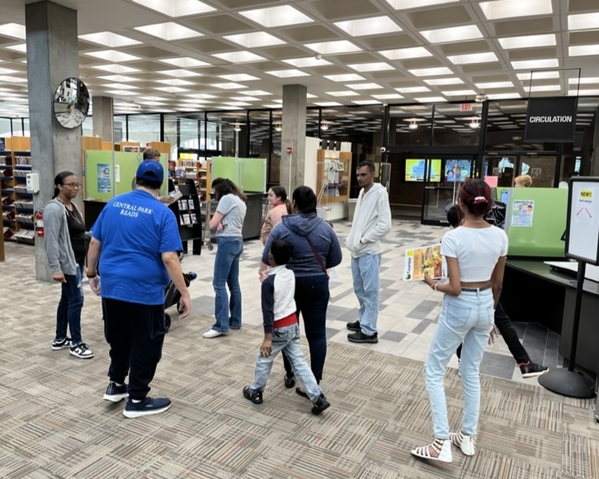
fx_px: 496
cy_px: 241
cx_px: 280
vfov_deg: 51.5
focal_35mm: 28
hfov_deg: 62.2
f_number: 1.6
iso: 125
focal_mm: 5.1
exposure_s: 1/120
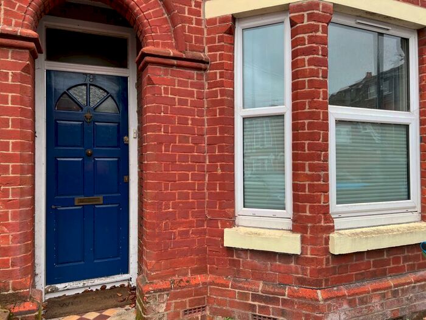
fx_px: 320
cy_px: 160
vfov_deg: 53.1
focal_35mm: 26
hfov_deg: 67.3
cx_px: 213
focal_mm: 5.7
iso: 50
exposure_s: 1/367
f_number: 1.5
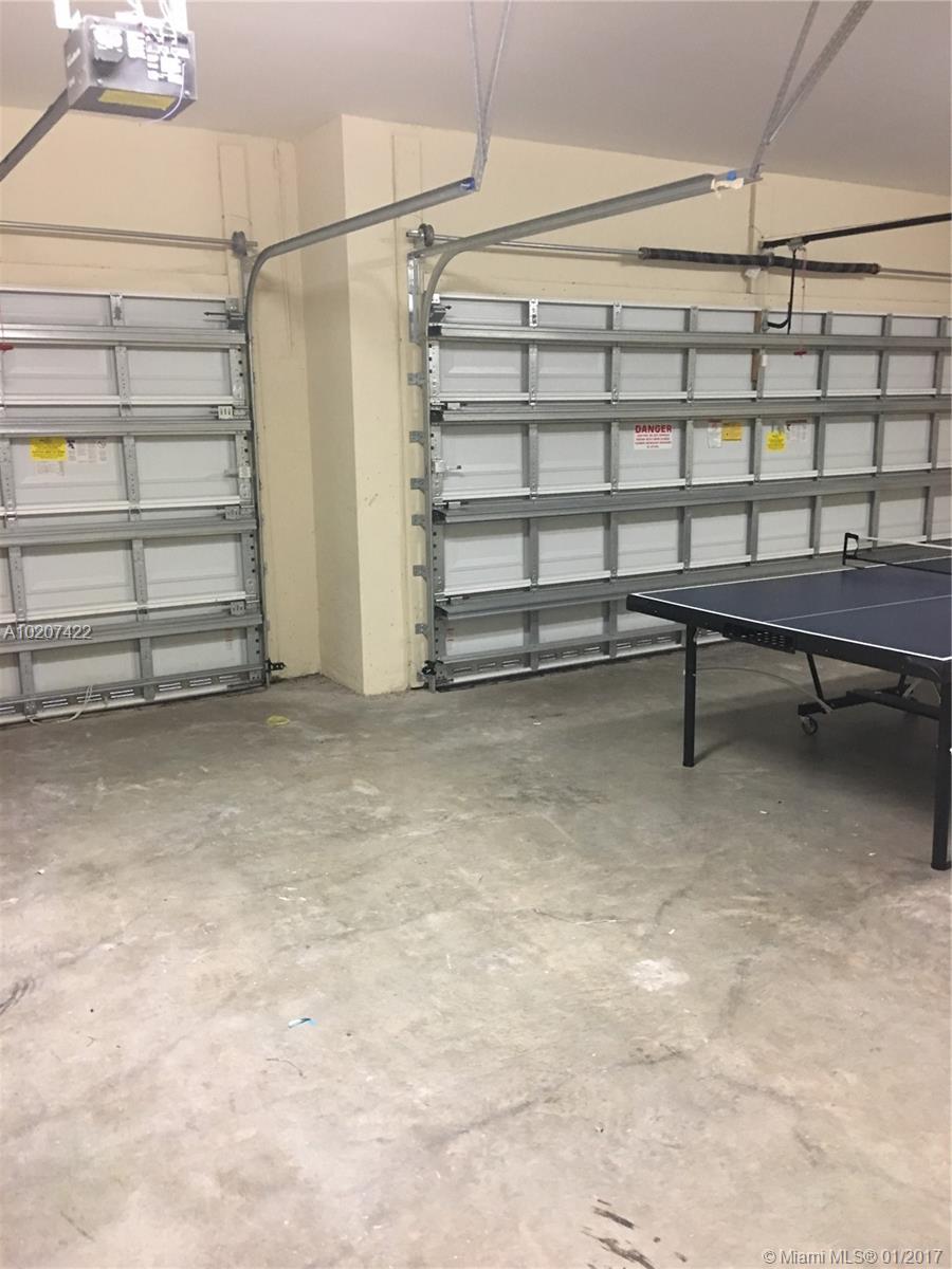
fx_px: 1063
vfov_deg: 61.7
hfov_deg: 48.2
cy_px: 634
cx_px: 476
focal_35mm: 29
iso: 64
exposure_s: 1/4
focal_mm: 4.15
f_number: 2.2
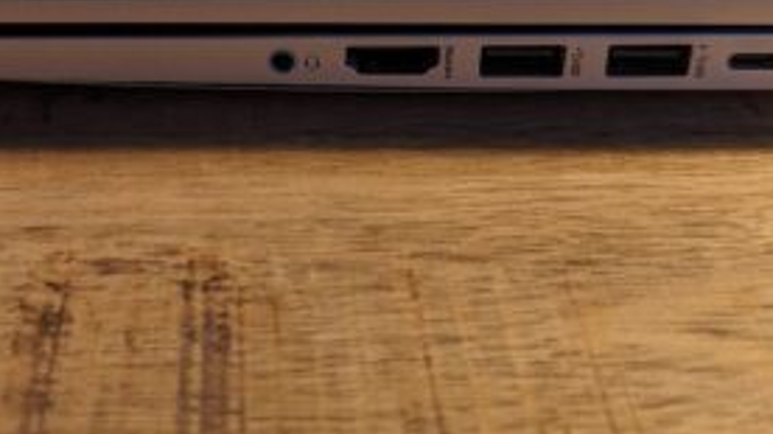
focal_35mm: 57
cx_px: 255
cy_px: 42
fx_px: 1168
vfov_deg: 20.6
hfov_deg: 36.2
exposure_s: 1/100
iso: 126
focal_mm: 6.9
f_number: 1.68
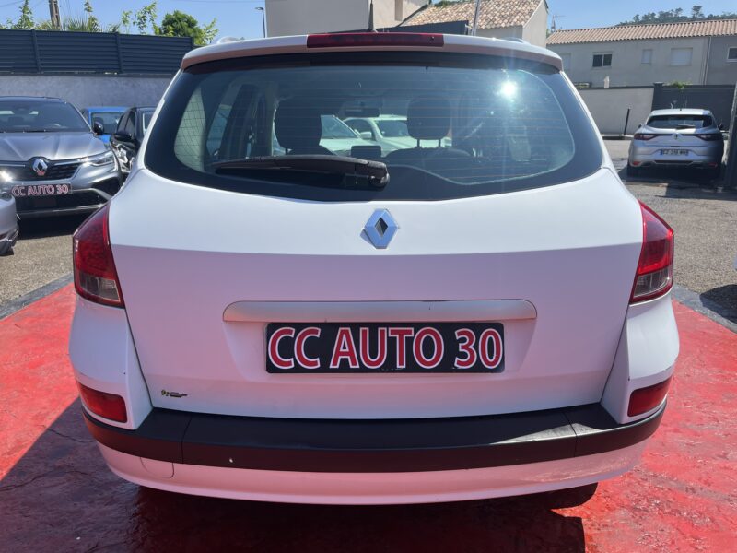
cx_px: 368
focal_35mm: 26
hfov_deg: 67.3
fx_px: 554
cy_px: 276
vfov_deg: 53.1
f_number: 1.6
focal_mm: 5.1
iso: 50
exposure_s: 1/3049
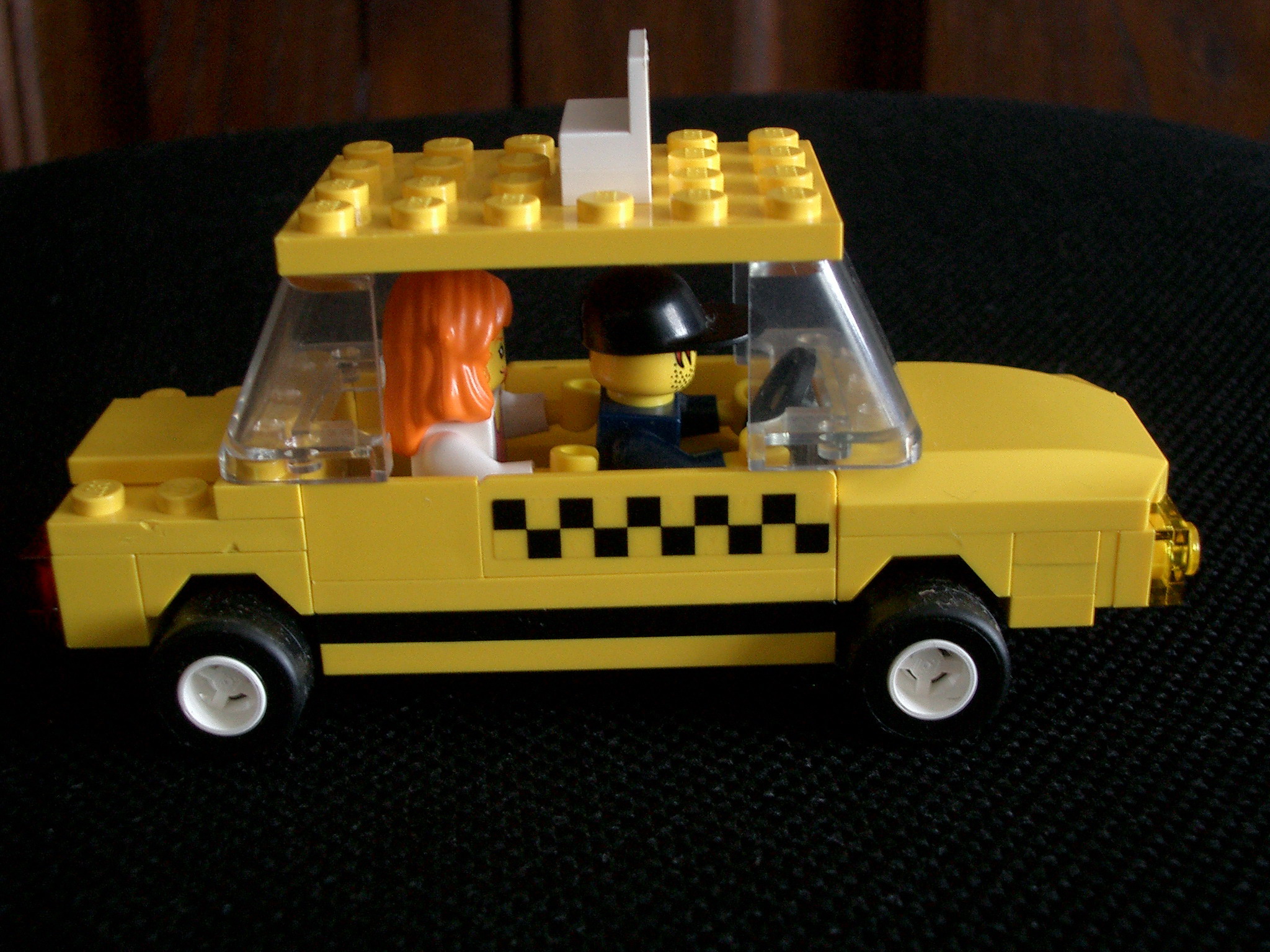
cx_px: 635
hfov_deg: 38.9
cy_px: 476
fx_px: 1798
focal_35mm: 49
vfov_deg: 29.7
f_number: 3.1
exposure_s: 1/8
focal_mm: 8.2
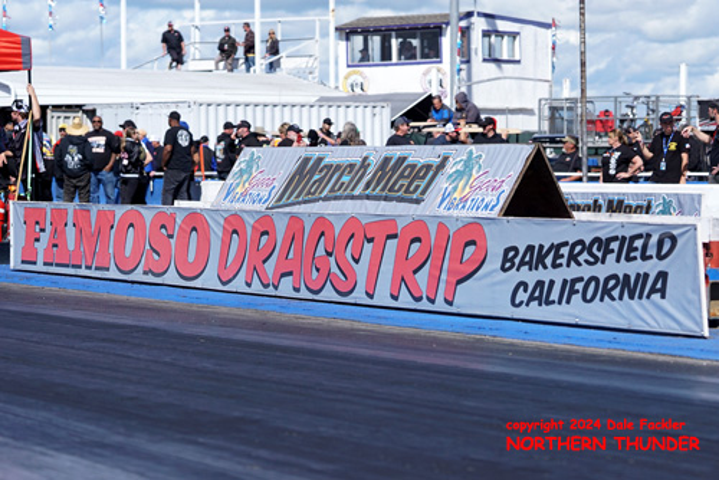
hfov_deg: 13.7
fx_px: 2997
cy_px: 240
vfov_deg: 9.2
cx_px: 360
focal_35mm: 150
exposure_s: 1/3200
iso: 400
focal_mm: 100
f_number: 3.5
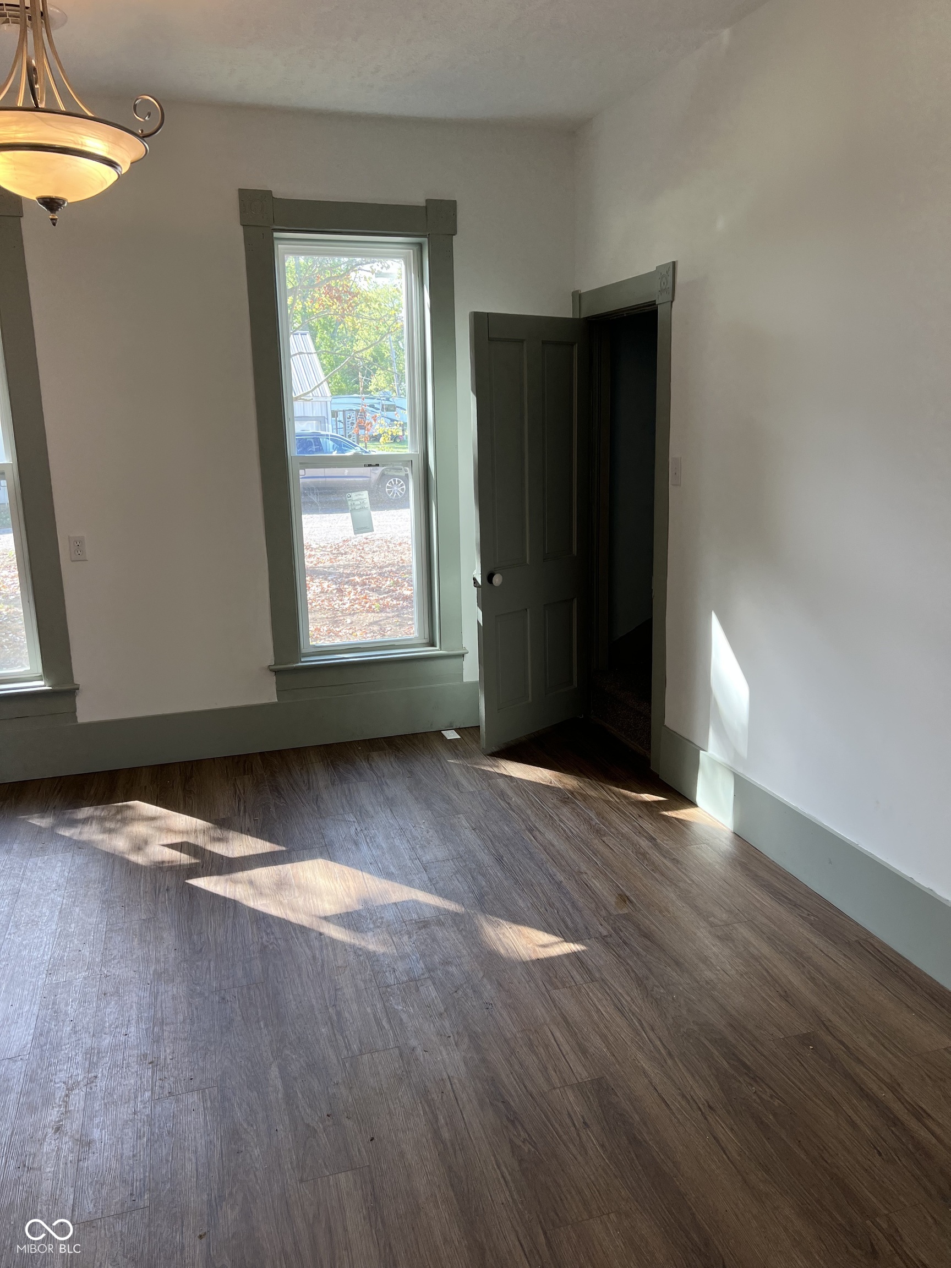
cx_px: 476
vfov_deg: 67.3
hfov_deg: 53.1
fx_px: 952
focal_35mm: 26
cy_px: 634
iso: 64
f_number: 1.5
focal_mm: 5.7
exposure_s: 1/120
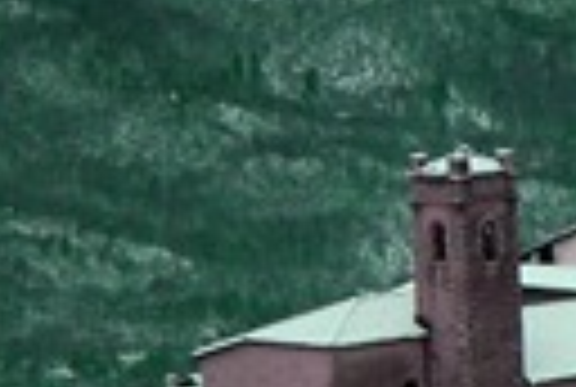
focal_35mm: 384
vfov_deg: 3.6
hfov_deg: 5.0
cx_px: 1953
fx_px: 6158
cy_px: 20
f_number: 9
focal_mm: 32
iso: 400
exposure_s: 1/320
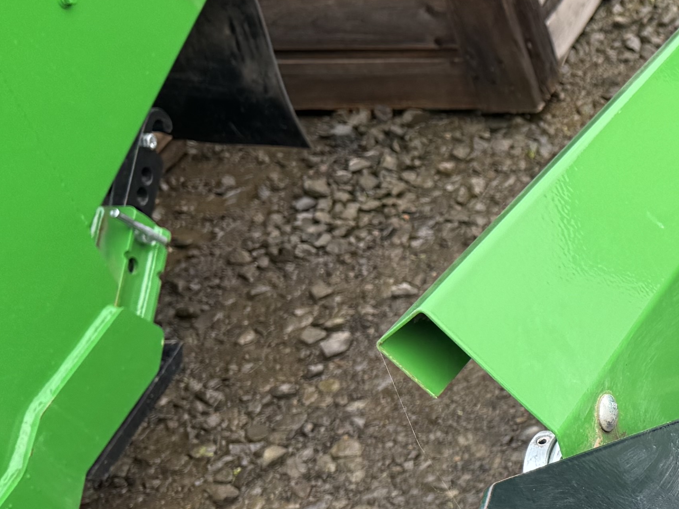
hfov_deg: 20.1
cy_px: 406
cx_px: 1091
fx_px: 1569
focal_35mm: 80
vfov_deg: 18.3
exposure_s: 1/510
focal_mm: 6.76
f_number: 1.78
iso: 80
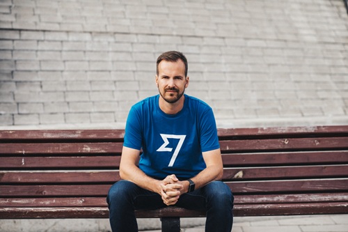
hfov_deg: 23.9
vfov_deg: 16.1
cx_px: 174
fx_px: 821
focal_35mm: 85
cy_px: 116
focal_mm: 85
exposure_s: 1/1000
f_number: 2.5
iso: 200
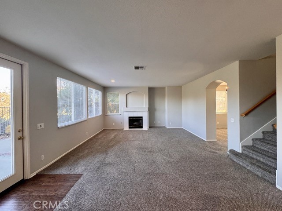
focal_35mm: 14
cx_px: 141
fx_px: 114
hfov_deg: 102.1
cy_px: 106
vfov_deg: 85.7
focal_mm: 2.22
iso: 200
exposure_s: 1/120
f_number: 2.2
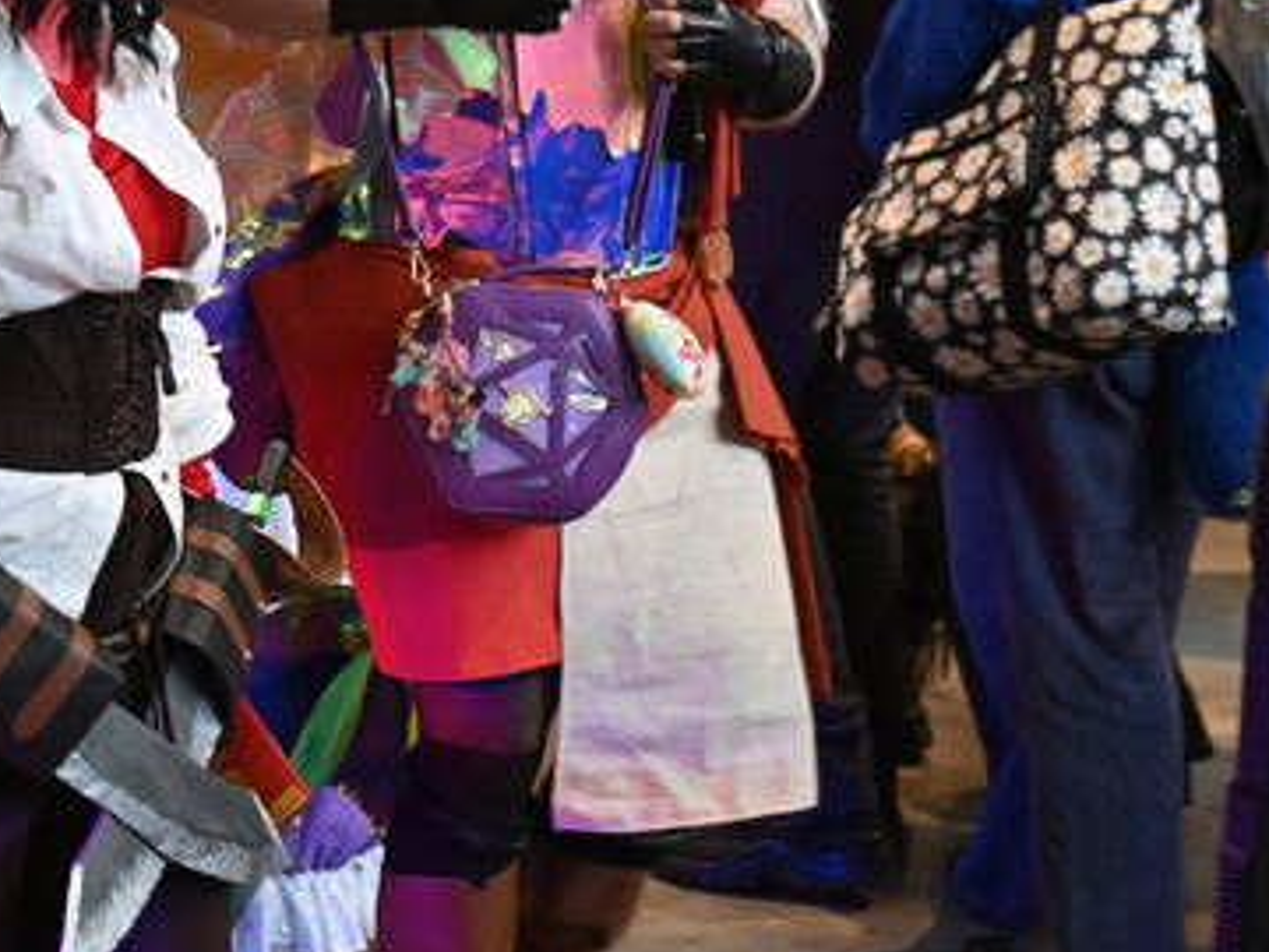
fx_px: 3996
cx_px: 254
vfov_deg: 13.5
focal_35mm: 109
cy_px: 249
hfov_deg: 17.9
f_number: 2.8
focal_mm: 34
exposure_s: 1/80
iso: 1000
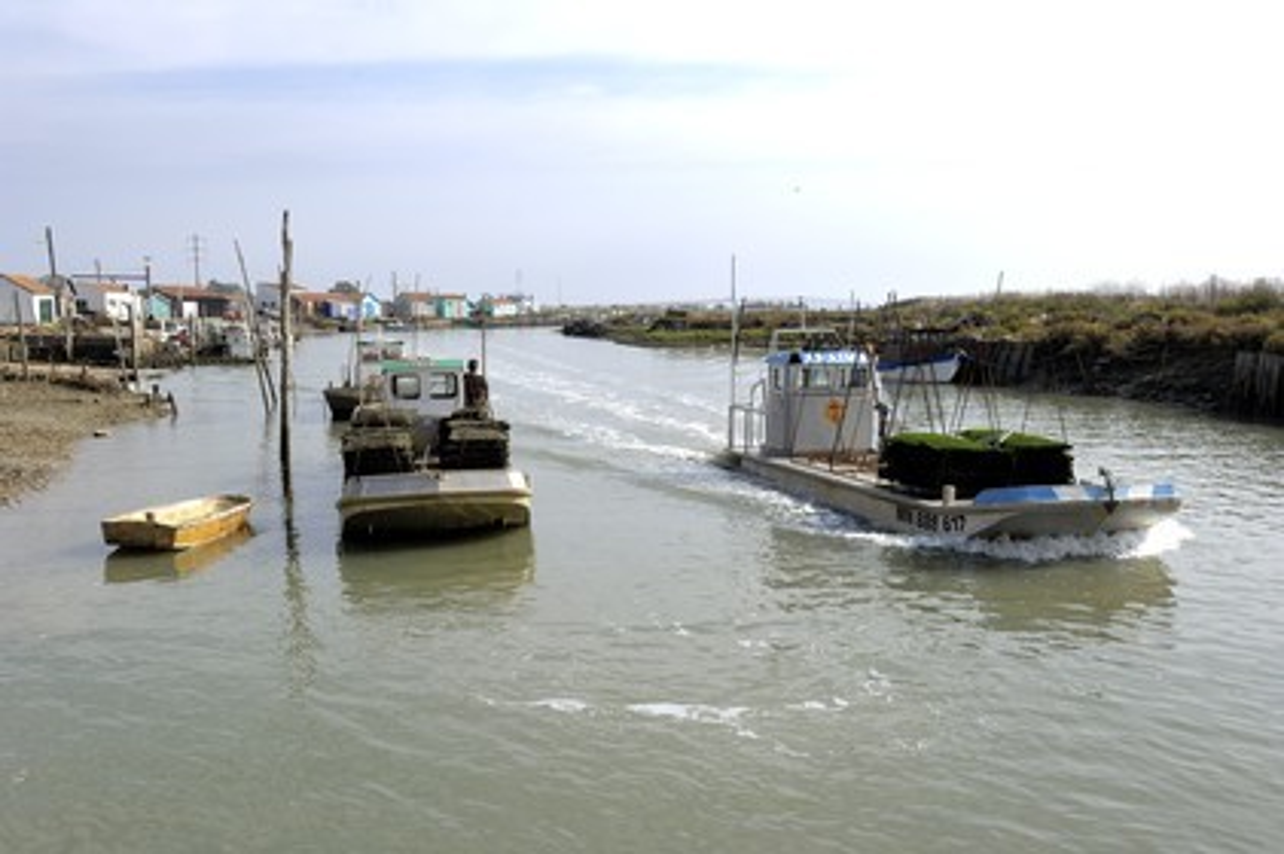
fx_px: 1069
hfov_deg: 62.0
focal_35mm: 30
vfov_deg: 43.5
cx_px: 642
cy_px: 427
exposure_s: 1/160
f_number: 11
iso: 100
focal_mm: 20
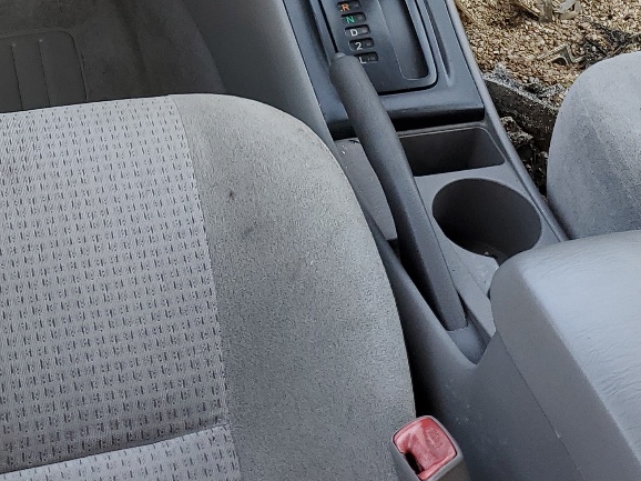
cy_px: -78
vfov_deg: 19.4
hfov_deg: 26.9
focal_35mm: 72
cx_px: 205
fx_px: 1333
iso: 50
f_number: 1.5
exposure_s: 1/125
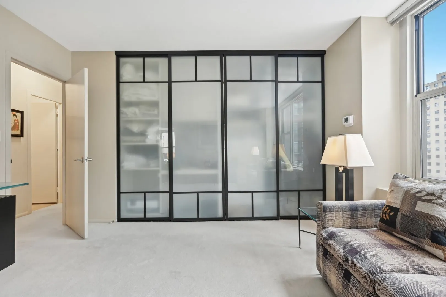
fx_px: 198
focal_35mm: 16
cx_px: 223
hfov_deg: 96.7
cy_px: 148
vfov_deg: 73.7
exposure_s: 1/25
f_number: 8
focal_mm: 16
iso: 800
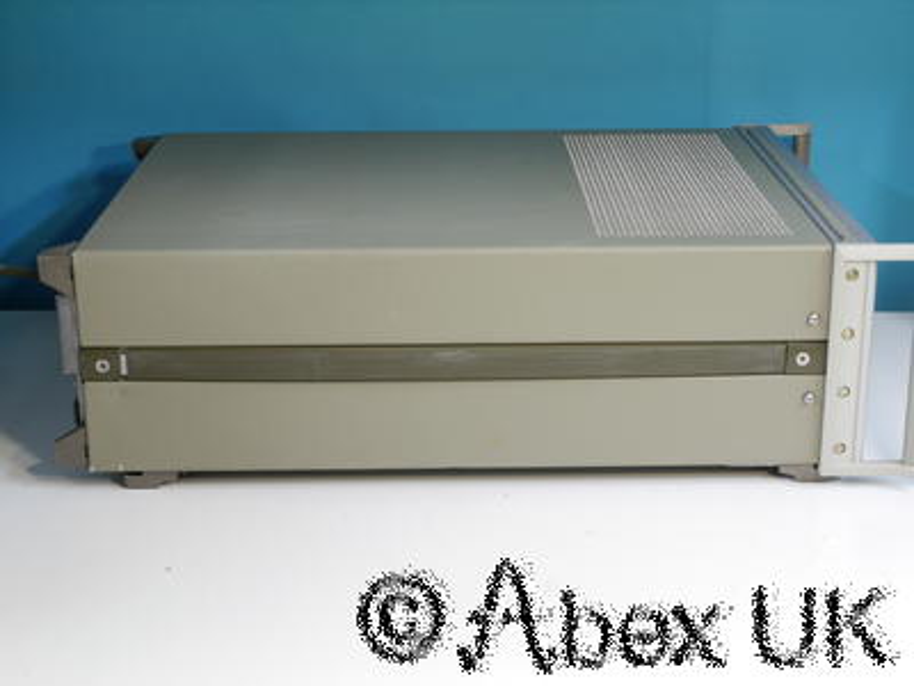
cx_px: 457
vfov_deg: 22.9
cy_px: 343
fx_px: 1690
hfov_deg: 30.3
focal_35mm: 64
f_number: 16
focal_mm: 32
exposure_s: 1
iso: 400
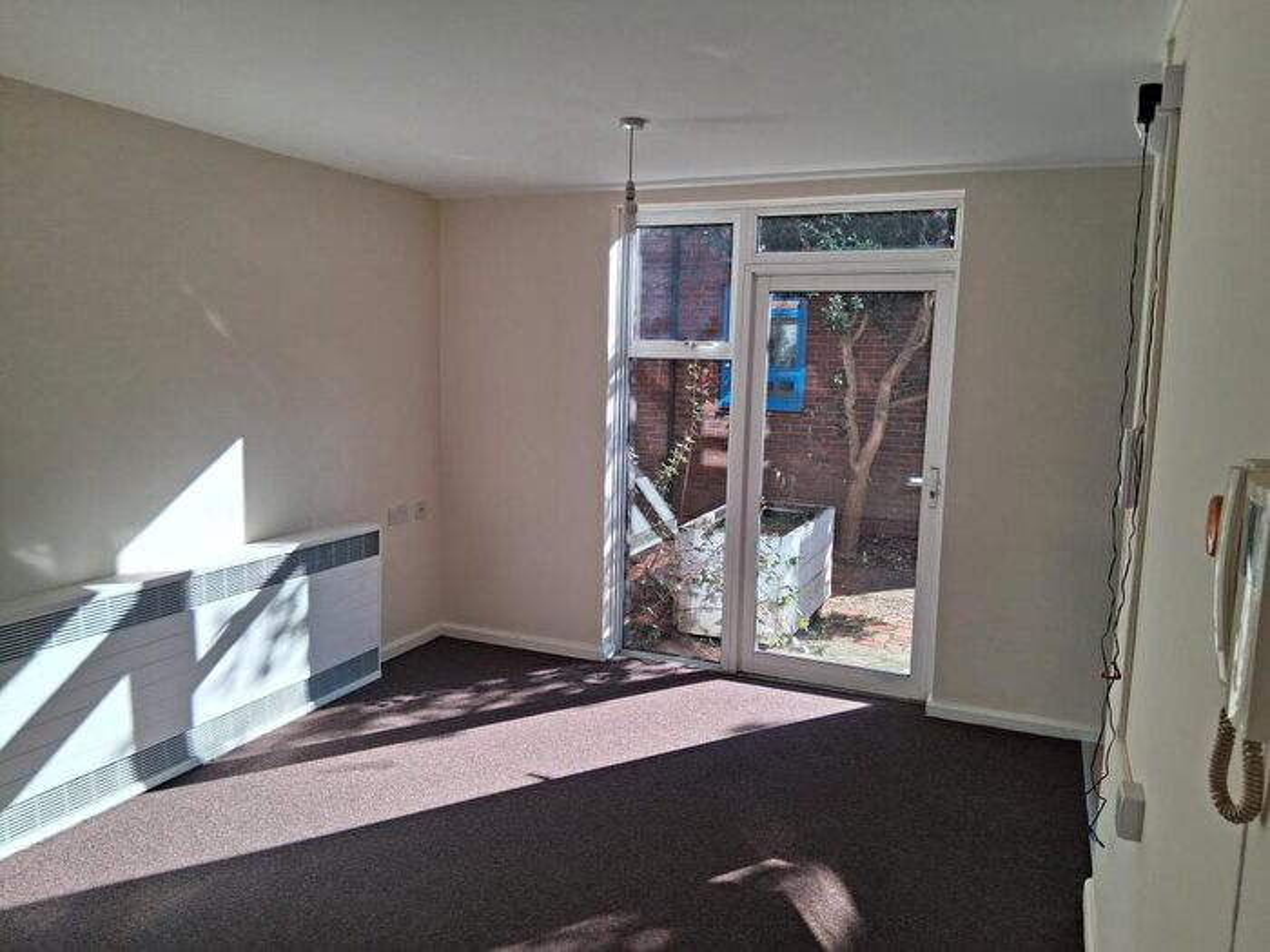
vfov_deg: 53.1
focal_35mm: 26
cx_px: 635
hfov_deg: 67.3
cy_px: 476
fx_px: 954
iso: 25
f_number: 1.8
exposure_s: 1/144
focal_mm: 3.98
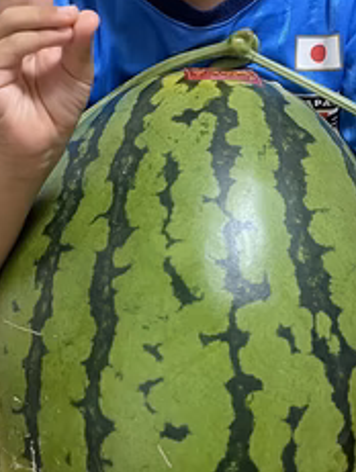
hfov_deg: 32.2
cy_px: 259
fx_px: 615
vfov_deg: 42.0
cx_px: 203
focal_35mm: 45
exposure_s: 1/52
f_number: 1.6
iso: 320
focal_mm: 4.2
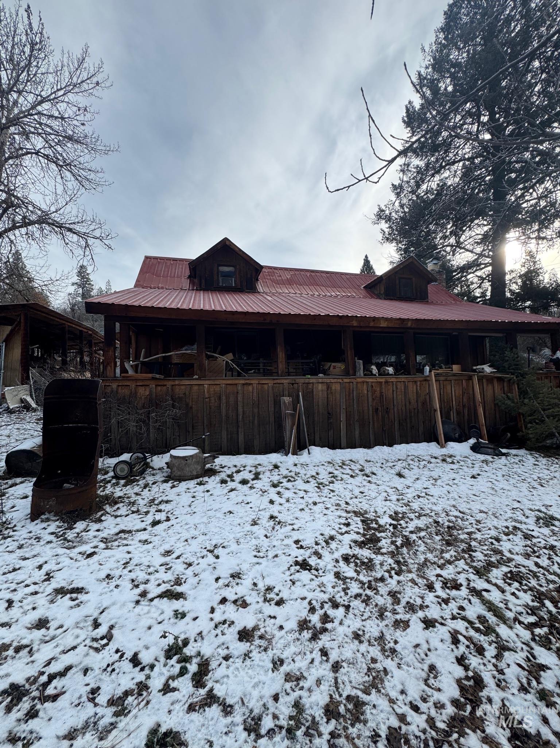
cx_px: 280
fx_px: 302
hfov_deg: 85.7
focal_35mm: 14
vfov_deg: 102.1
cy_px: 374
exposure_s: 1/812
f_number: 2.2
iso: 40
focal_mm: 2.22
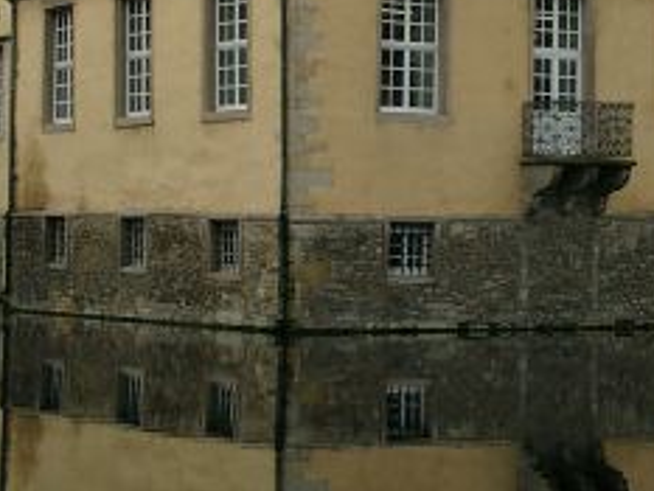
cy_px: -101
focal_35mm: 120
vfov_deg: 12.1
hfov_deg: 16.3
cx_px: 511
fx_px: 2268
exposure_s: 1/151
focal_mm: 7.39
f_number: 4
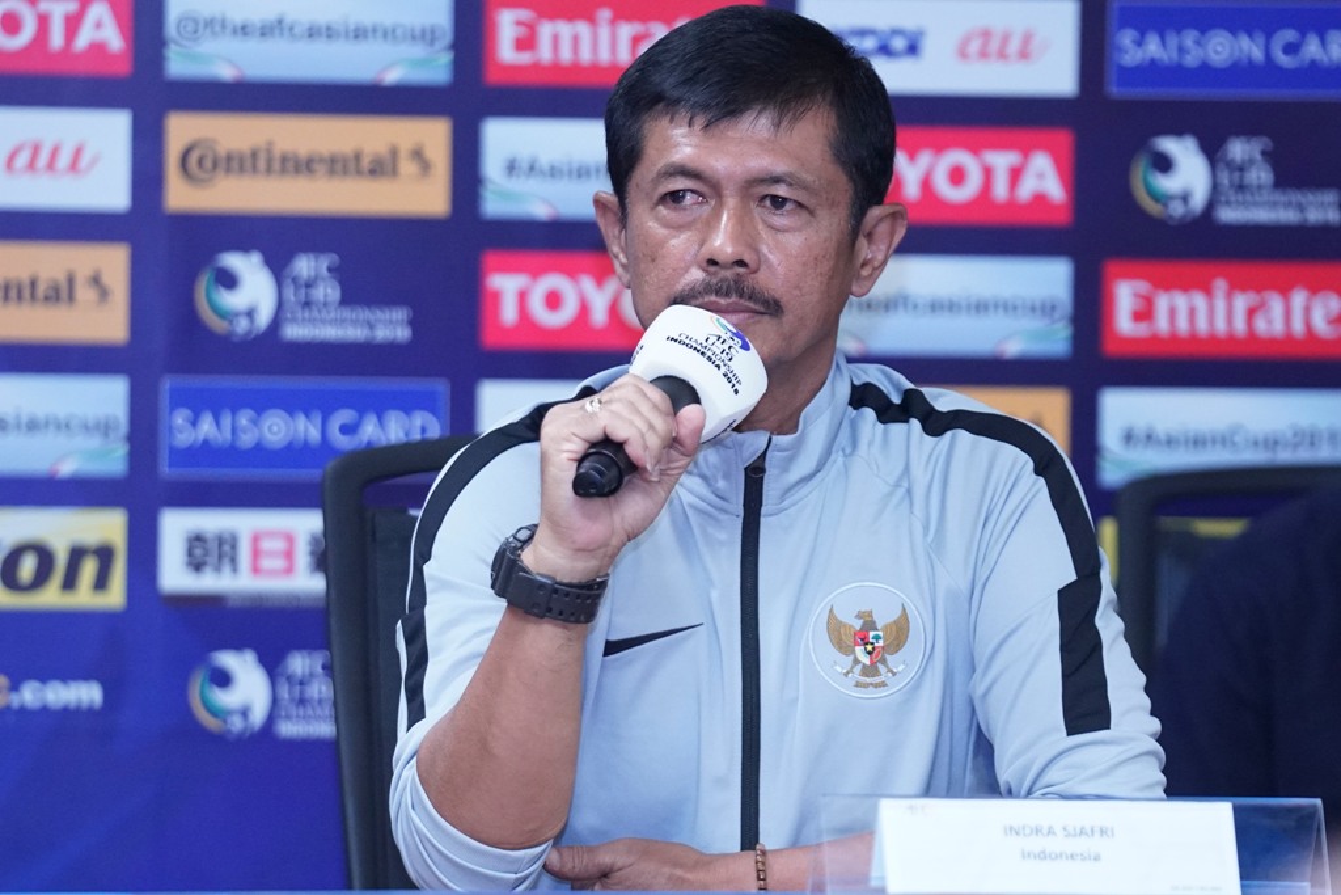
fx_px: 11176
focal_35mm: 300
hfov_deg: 6.9
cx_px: 670
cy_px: 448
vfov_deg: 4.6
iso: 5000
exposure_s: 1/250
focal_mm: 200
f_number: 3.2
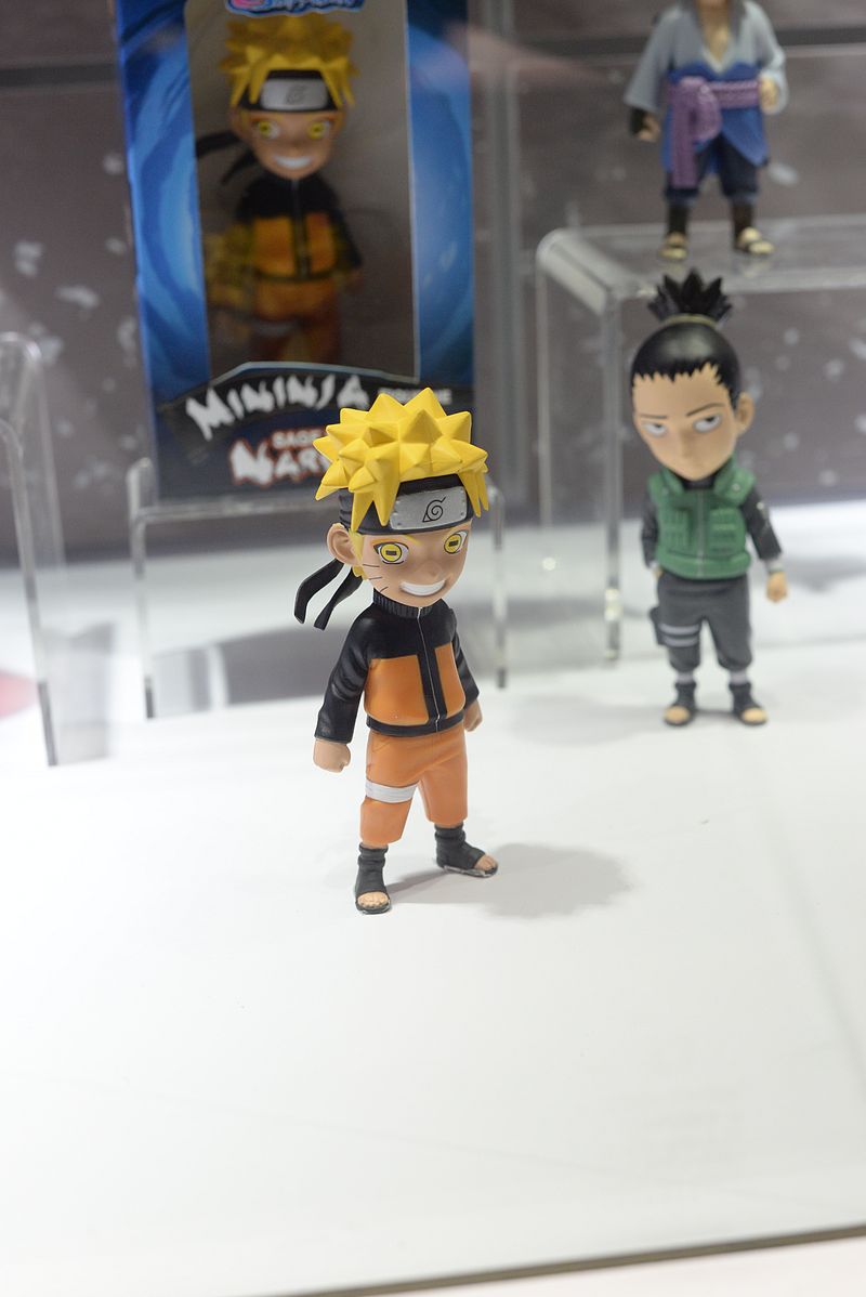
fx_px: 1802
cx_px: 433
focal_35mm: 50
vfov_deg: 39.6
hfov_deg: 27.0
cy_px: 648
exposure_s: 1/160
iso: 2000
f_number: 6.3
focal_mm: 50
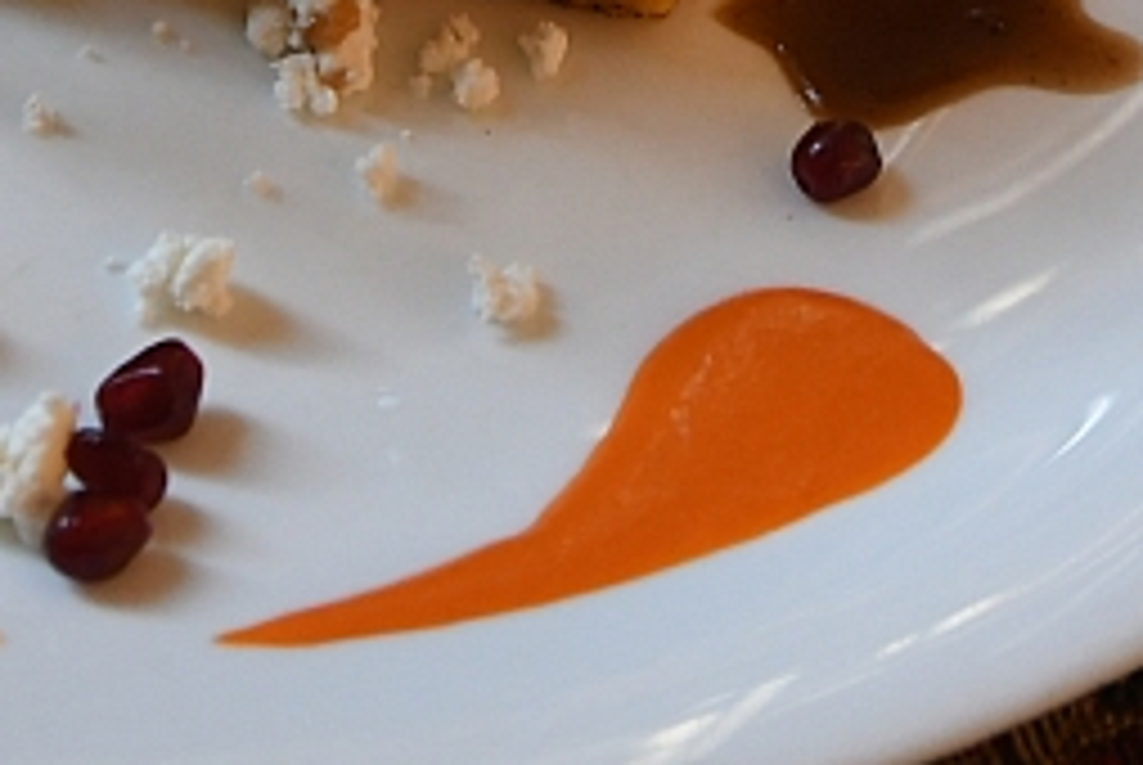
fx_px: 4419
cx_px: 675
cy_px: -461
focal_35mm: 139
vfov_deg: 9.6
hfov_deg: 14.7
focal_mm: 23
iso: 800
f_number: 5
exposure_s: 1/25
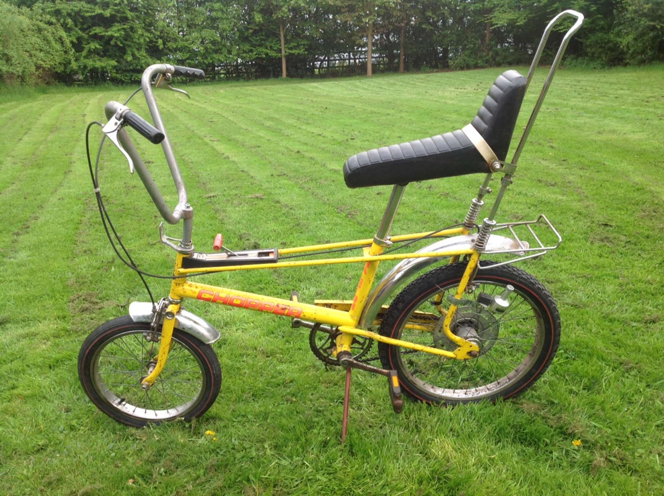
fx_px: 670
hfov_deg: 52.7
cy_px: 248
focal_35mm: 35
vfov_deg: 40.6
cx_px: 332
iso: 50
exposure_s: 1/263
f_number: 2.4
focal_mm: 4.28
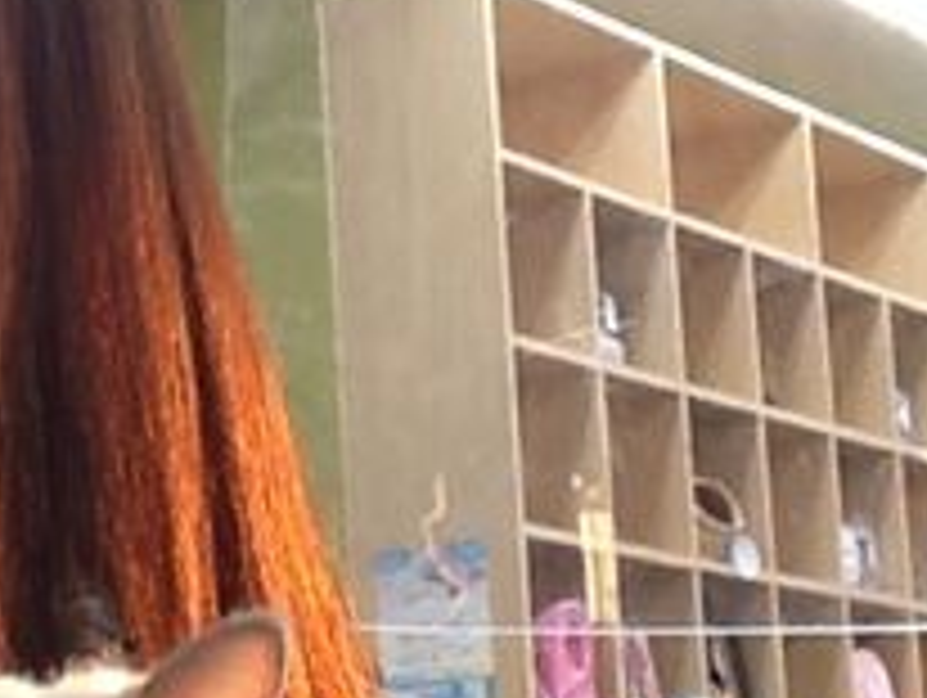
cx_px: -234
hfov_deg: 14.8
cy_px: 477
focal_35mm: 128
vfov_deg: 11.6
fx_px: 3432
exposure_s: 1/40
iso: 50
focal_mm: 2.03
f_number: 2.4
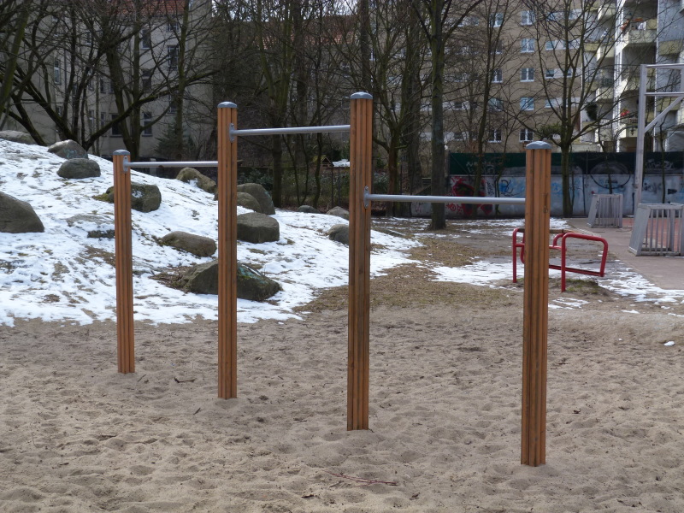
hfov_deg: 36.8
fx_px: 1028
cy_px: 256
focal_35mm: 52
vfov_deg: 28.0
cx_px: 342
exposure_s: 1/250
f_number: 4
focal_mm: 9.4
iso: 80
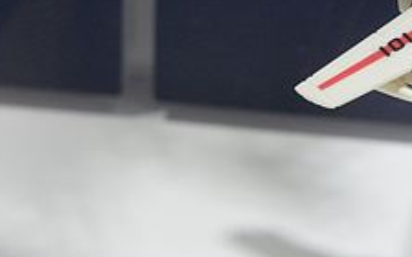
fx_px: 2044
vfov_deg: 7.2
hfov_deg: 11.0
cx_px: 649
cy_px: -20
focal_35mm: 182
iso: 2000
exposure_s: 1/160
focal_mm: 50
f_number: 6.3
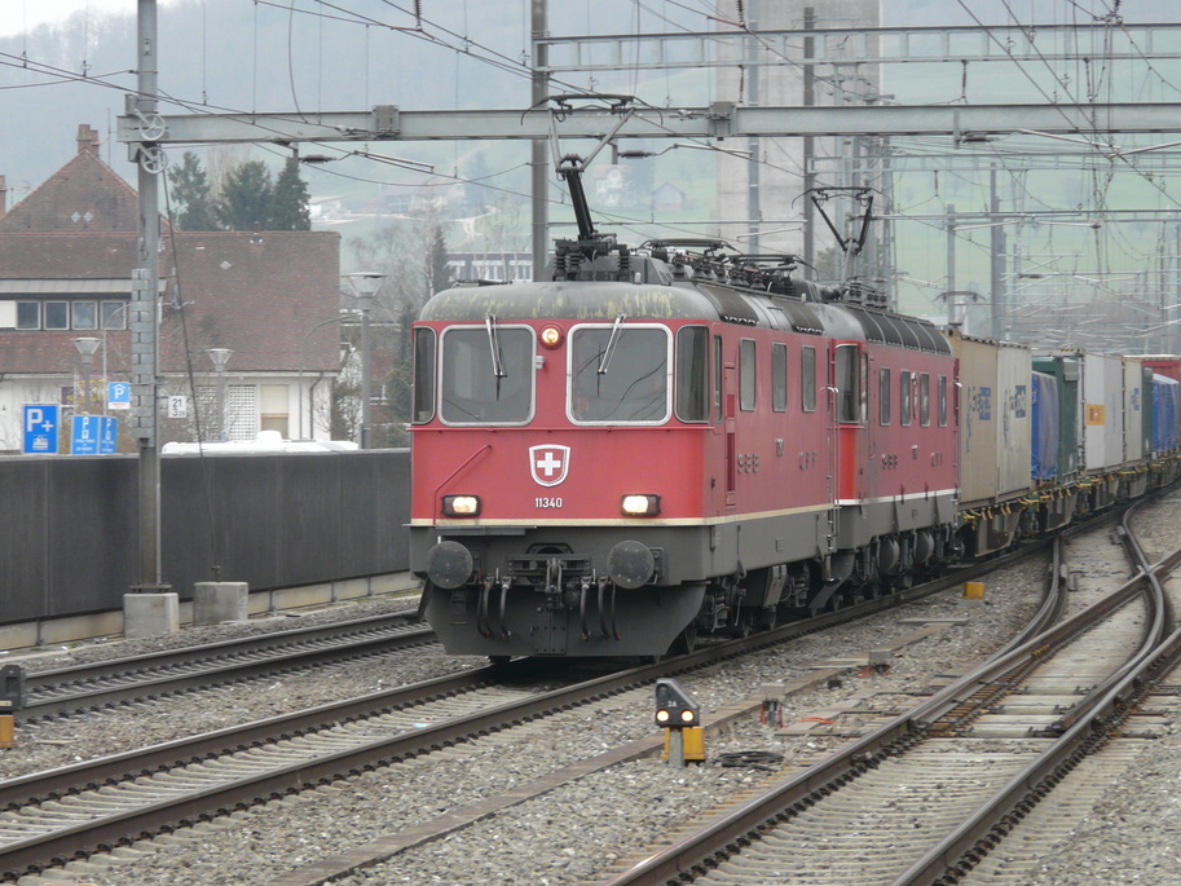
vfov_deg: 8.1
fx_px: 6278
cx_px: 613
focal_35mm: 184
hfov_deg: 10.7
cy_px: 455
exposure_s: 1/125
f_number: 4
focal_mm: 27.6
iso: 100
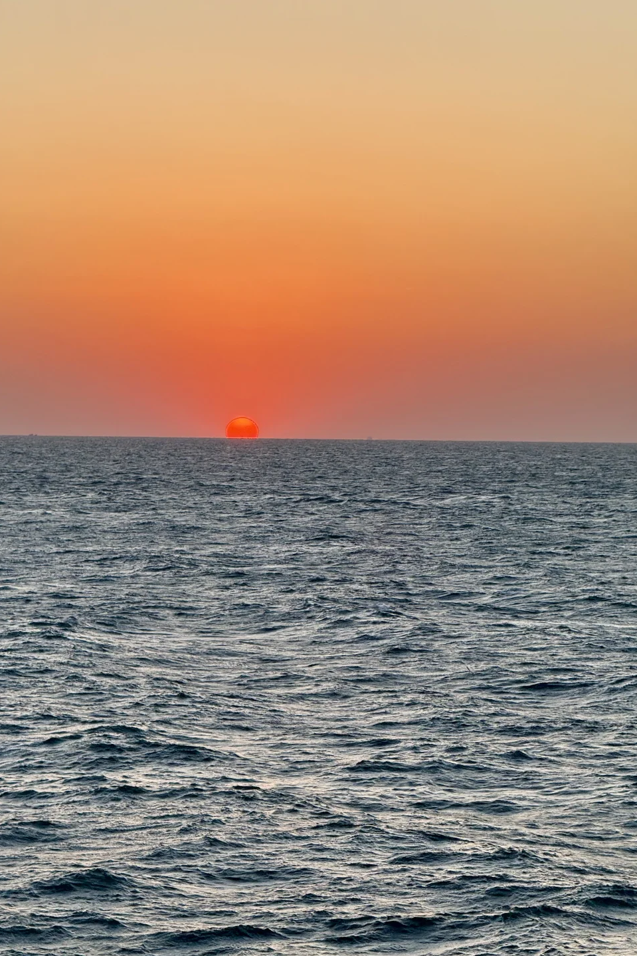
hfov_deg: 11.0
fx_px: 3317
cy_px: 478
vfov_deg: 16.4
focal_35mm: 125
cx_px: 286
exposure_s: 1/303
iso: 50
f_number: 2.8
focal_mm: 15.66
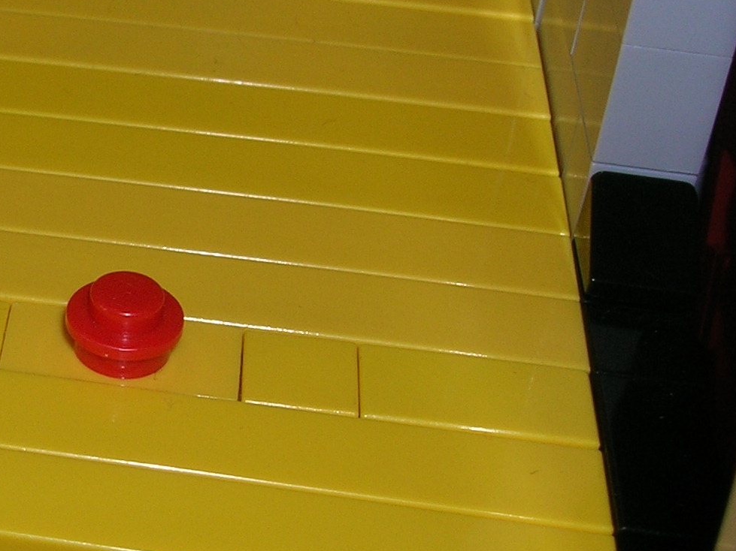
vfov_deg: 16.3
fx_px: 1913
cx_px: -114
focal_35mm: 90
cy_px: 423
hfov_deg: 20.5
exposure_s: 1/60.1
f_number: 4.9
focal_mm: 5.7
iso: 50
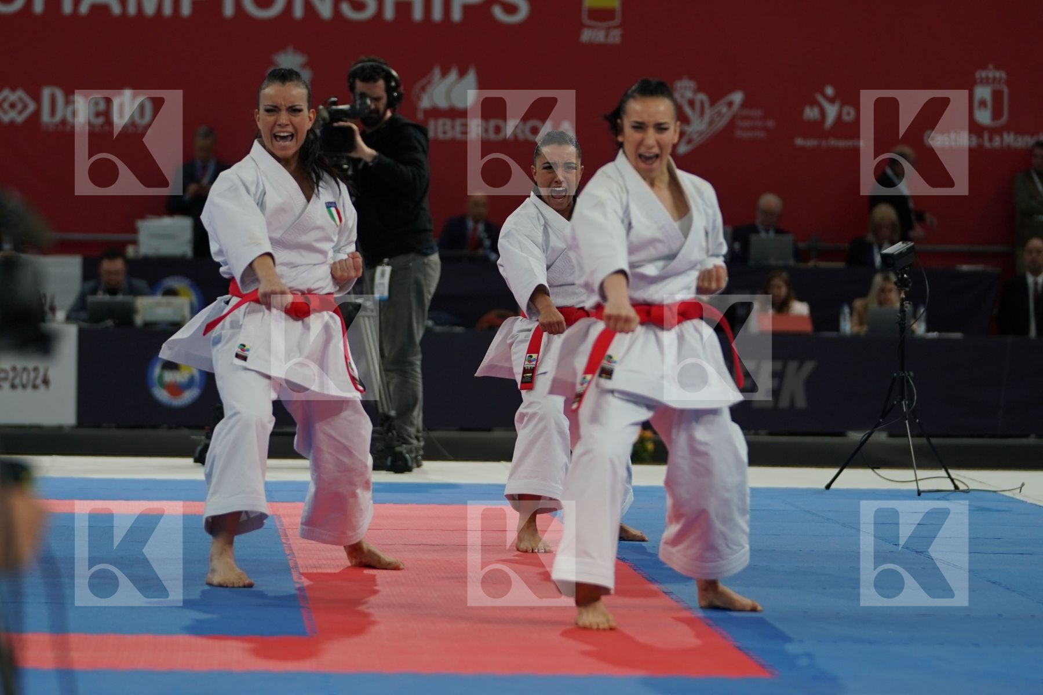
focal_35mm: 180
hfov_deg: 11.4
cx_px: 522
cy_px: 348
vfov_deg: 7.6
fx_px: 5215
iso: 500
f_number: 2.8
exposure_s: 1/500
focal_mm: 120
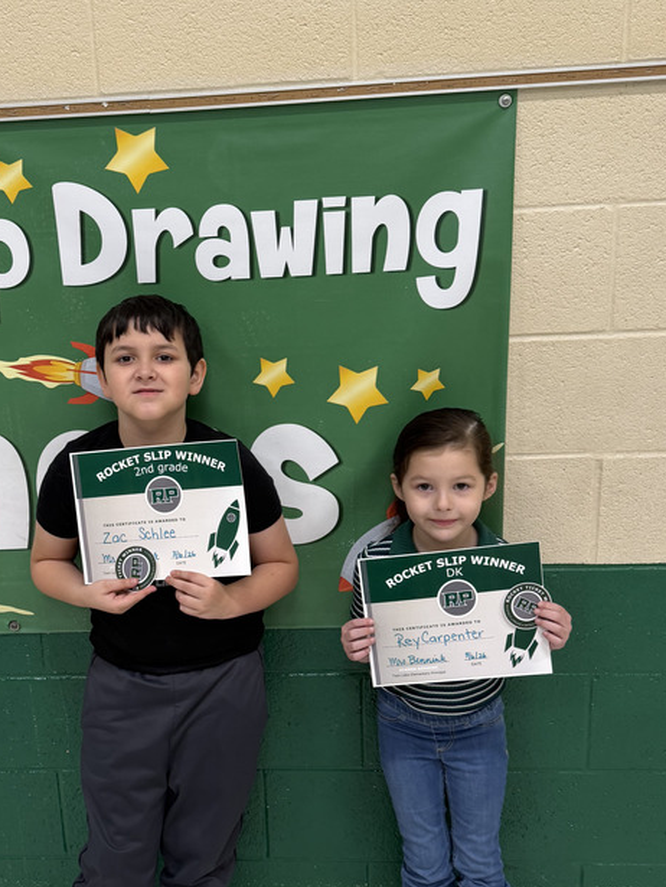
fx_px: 999
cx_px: 244
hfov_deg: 36.6
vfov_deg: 47.8
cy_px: 490
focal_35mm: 39
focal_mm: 6.76
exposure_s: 1/60
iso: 160
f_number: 1.78
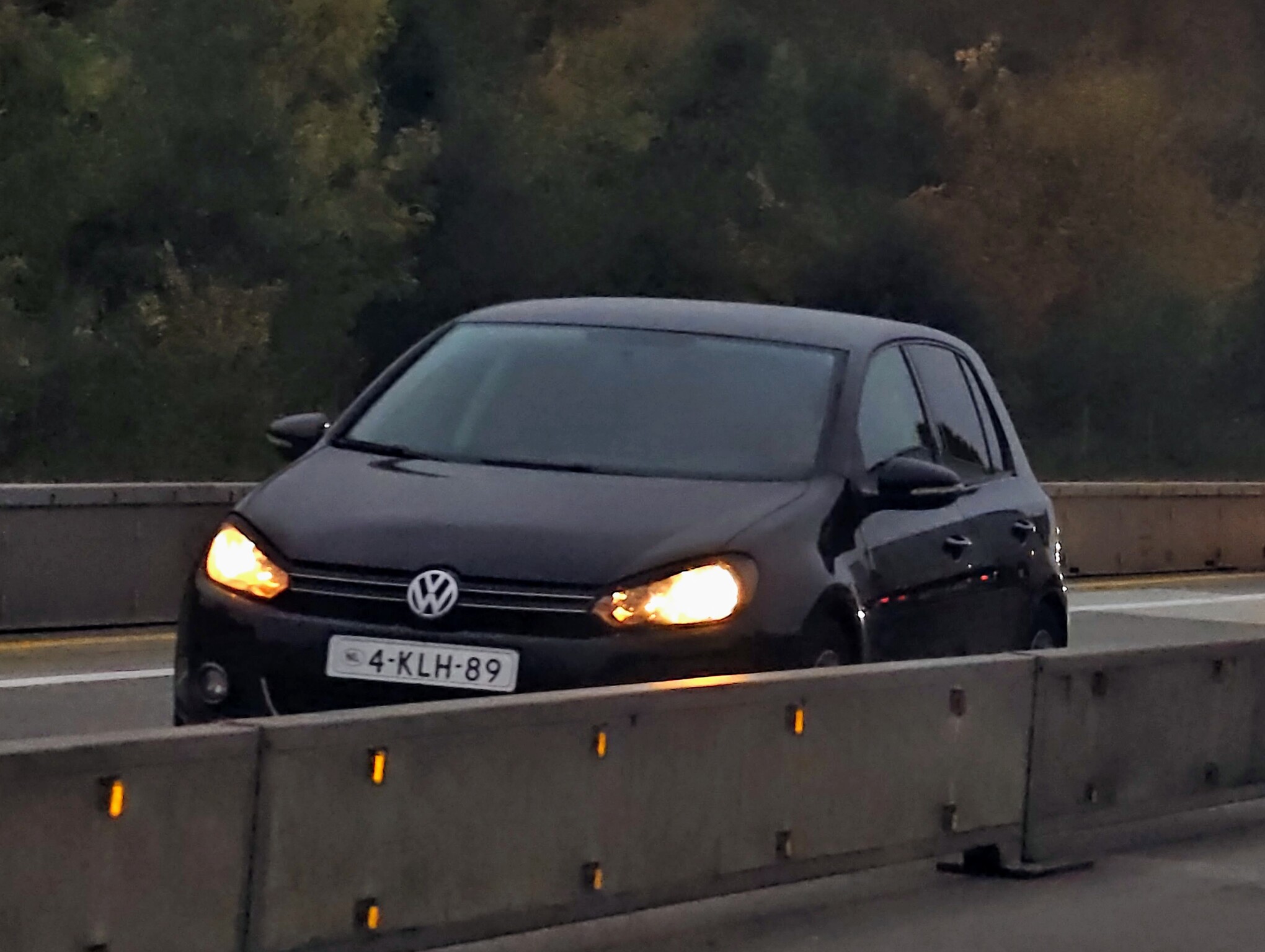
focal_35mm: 85
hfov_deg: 23.0
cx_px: 632
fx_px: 3111
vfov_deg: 17.4
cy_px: 476
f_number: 2.3
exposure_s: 1/800
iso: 3200
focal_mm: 22.5
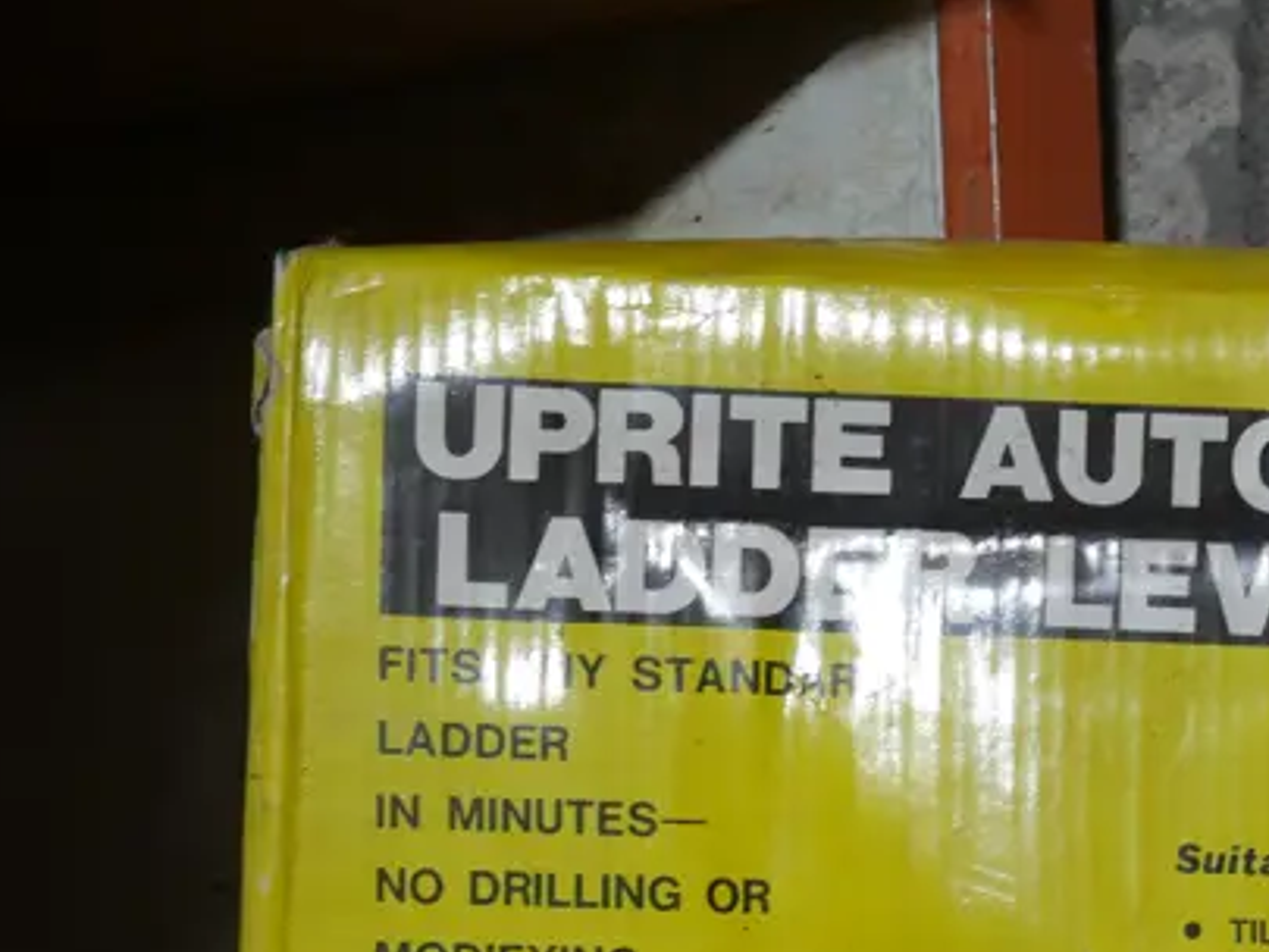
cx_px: 1253
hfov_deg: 23.2
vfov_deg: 17.5
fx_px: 2970
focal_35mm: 81
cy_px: 1101
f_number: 3.6
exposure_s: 1/80
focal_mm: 16
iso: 200
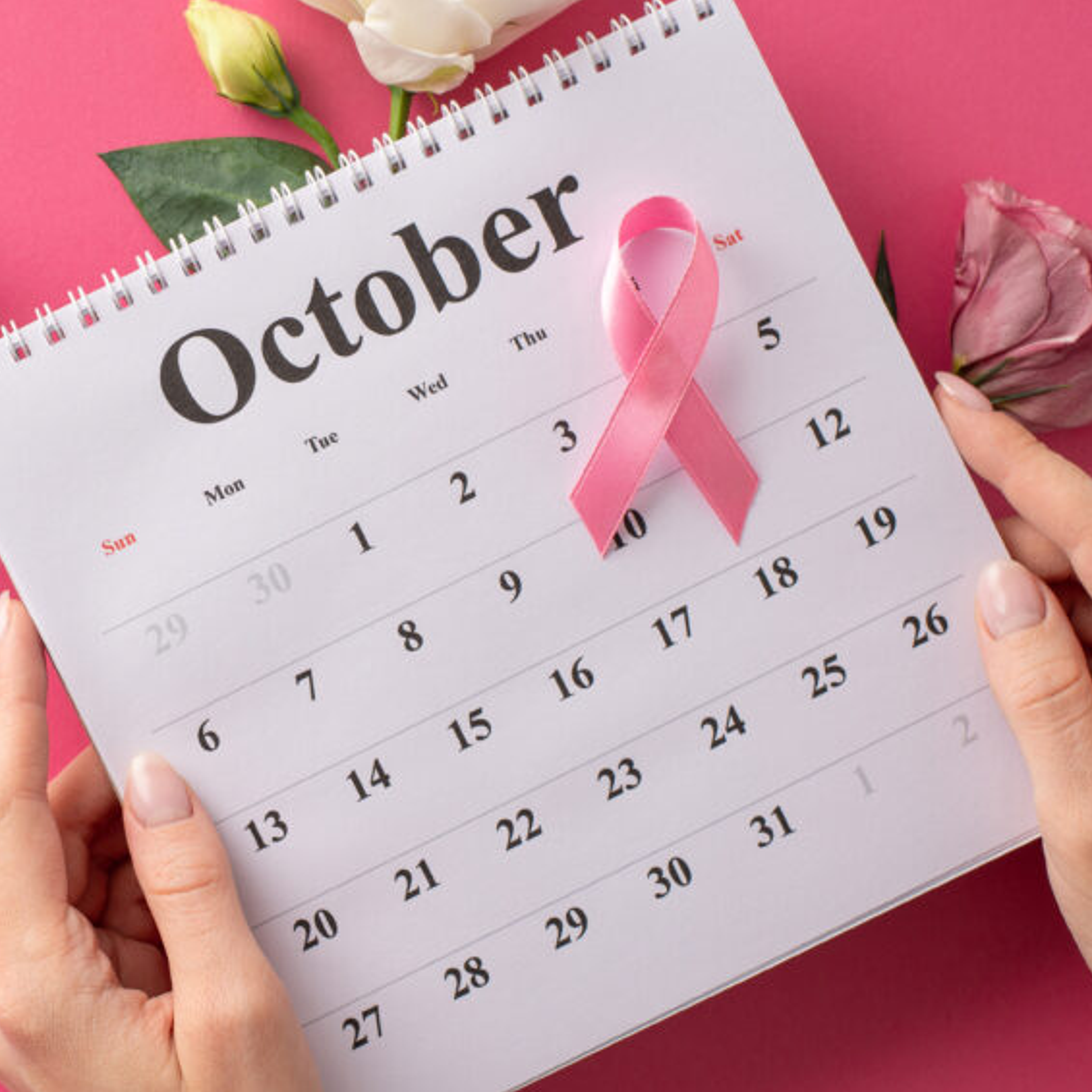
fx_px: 3141
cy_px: 521
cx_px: 17
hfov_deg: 19.2
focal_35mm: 88
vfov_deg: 19.7
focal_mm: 50
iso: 100
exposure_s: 1/125
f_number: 8
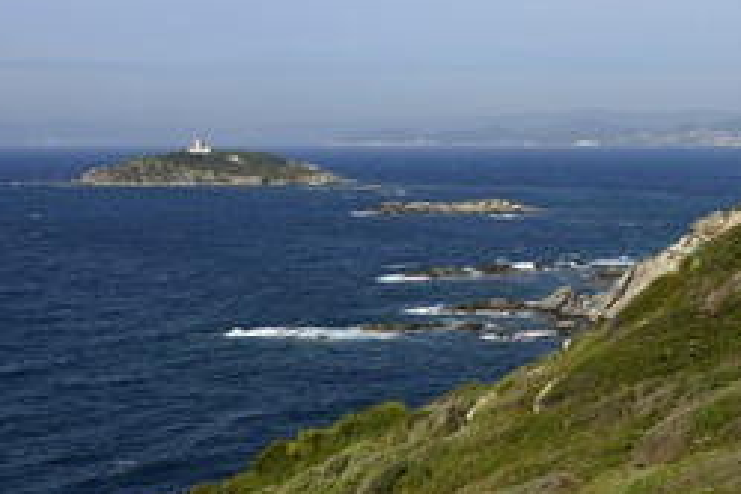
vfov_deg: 22.8
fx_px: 1214
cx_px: 530
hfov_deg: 33.4
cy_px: 354
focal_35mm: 59
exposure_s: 1/400
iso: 320
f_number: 13
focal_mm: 35
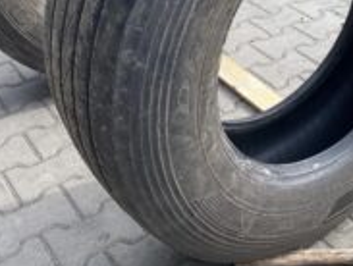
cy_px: 30
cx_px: 280
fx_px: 623
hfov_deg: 30.9
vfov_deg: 23.5
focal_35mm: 61
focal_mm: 4.25
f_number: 1.8
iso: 32
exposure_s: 1/439
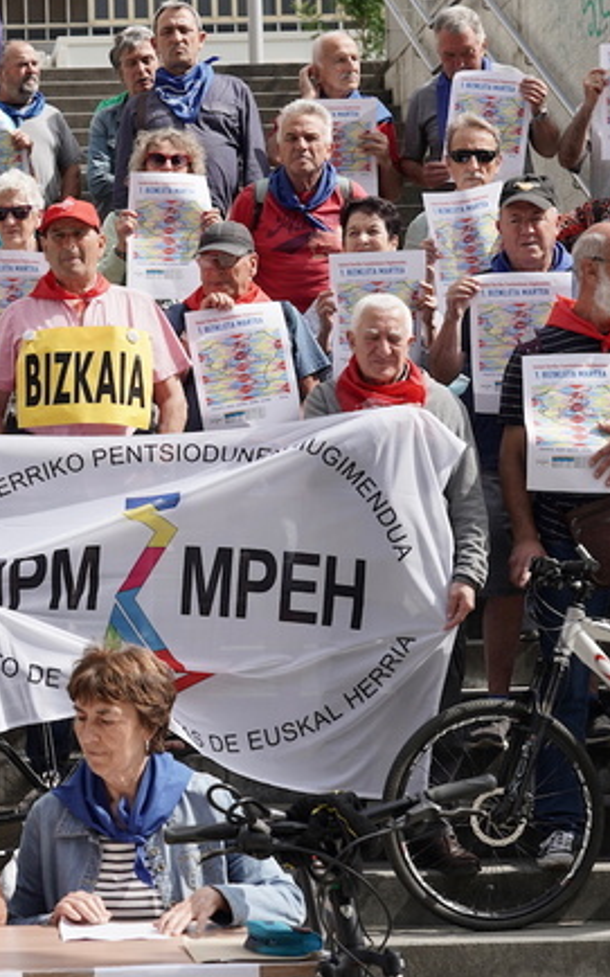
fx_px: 3088
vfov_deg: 18.0
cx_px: -122
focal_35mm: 116
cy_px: 479
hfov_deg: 11.1
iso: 125
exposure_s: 1/400
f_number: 7.1
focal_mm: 68
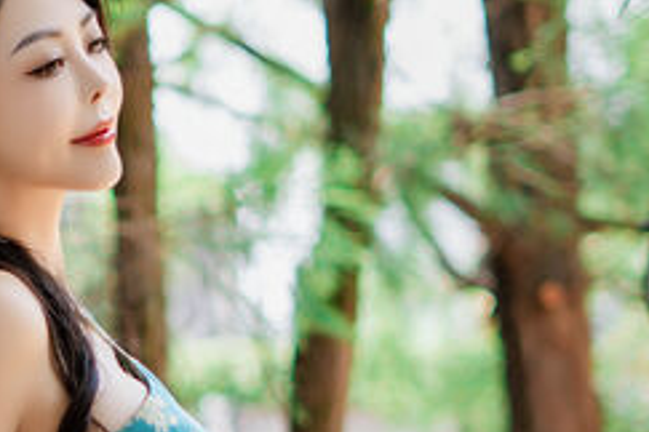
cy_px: 424
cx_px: -438
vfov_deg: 5.6
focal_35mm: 247
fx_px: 4453
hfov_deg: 8.1
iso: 100
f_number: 2
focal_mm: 50
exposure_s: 1/320
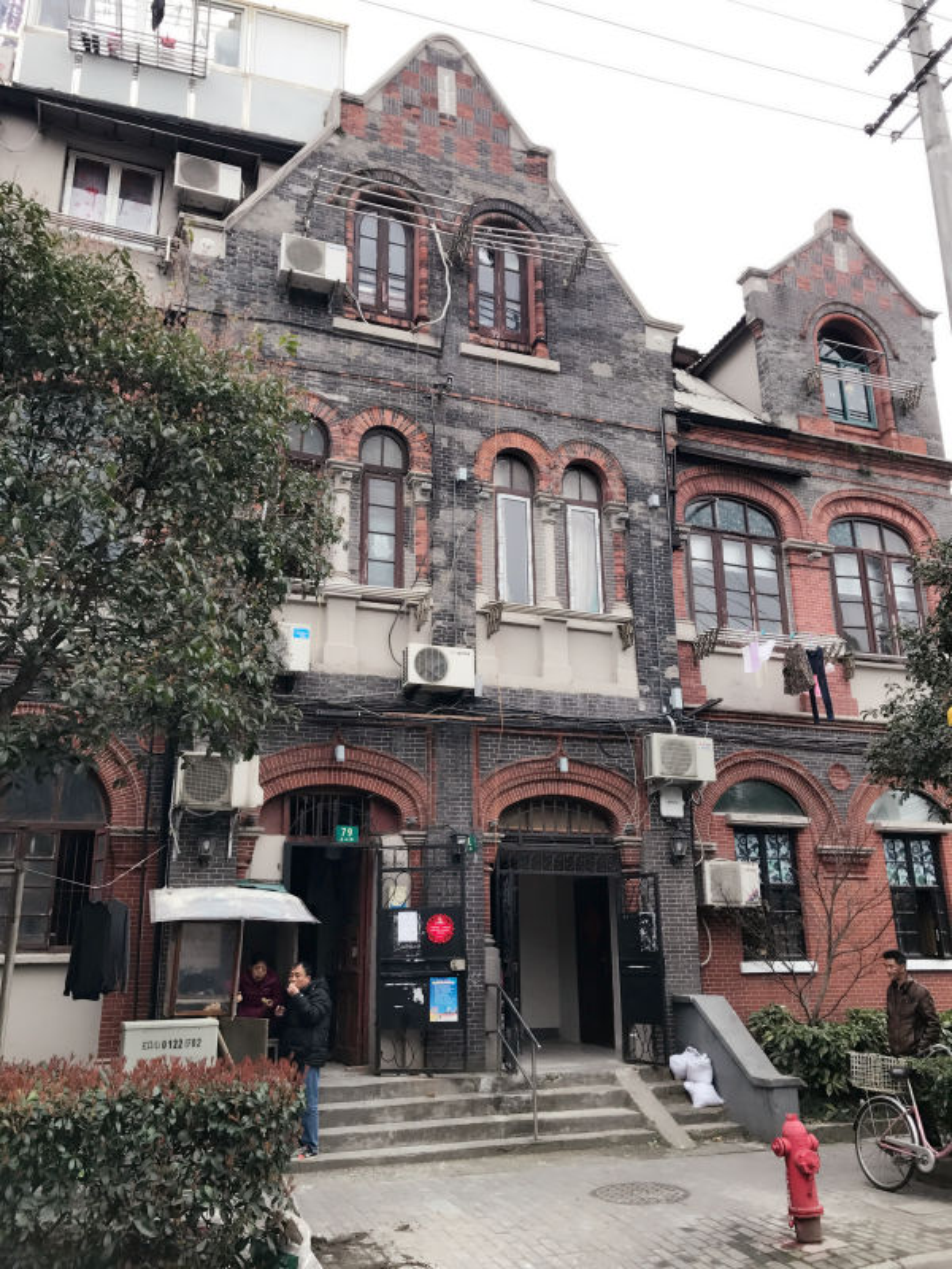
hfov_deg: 49.7
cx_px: 476
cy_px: 634
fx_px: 1027
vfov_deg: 63.4
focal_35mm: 28
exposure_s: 1/399
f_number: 1.8
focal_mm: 3.99
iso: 20
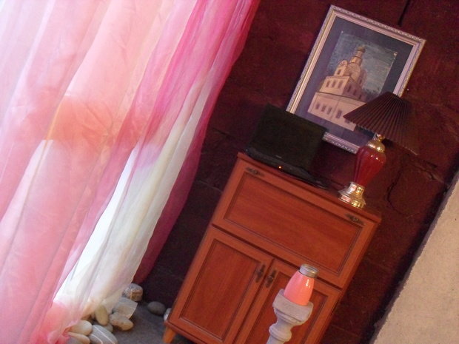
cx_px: 230
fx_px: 504
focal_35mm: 38
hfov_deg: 49.0
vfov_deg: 37.7
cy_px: 172
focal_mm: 6.3
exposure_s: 1/15
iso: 400
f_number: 2.8
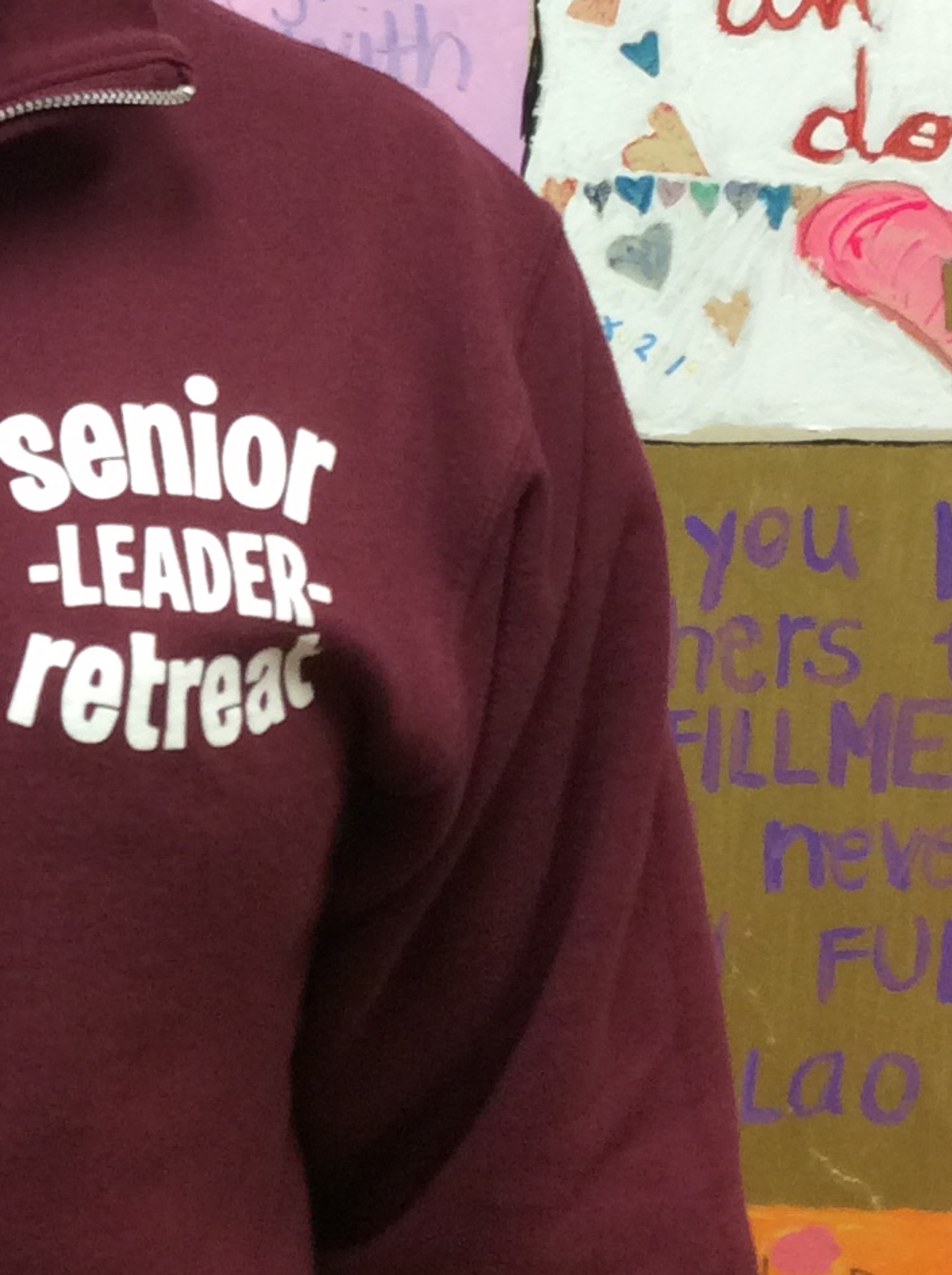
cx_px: -231
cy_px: 256
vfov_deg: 22.0
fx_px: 3236
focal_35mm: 88
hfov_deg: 16.0
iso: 80
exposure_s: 1/24
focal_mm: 3.3
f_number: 2.4
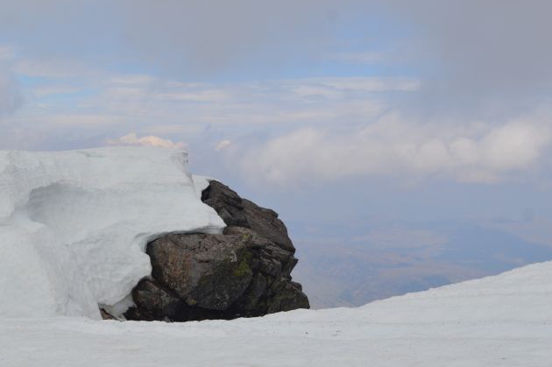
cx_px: 112
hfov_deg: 25.6
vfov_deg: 17.4
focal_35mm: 78
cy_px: 252
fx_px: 1195
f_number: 11
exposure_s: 1/500
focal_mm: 32
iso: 200
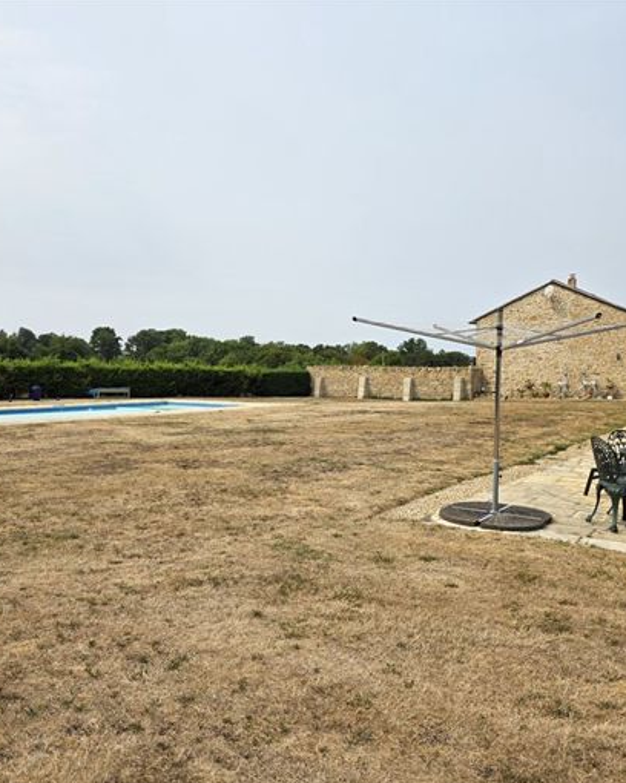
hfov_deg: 47.1
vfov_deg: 57.2
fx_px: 718
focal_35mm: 31
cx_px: 298
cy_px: 402
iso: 80
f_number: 1.7
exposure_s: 1/5608
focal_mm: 6.3
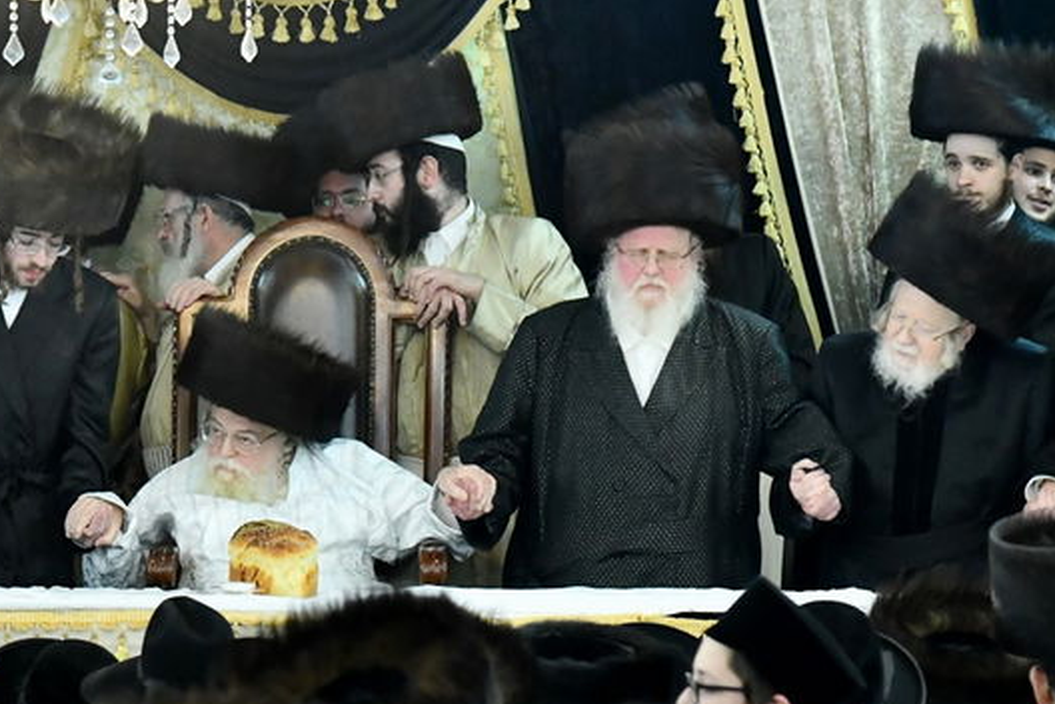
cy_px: 531
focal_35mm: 252
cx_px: 348
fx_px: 7384
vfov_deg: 5.4
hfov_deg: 8.2
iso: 4000
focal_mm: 95
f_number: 4.5
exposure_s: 1/250
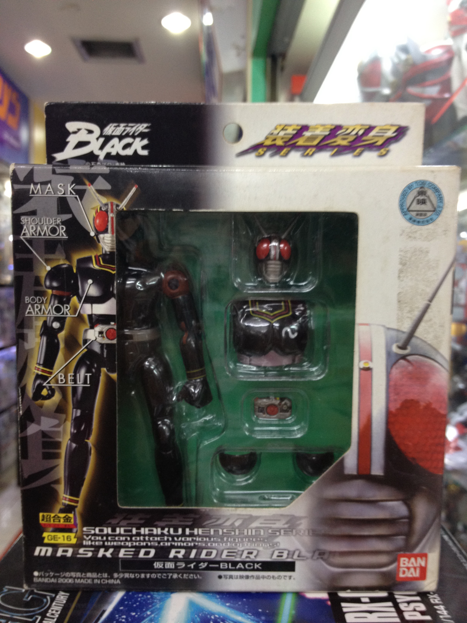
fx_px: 630
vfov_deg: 52.6
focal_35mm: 35
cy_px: 312
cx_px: 234
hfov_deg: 40.7
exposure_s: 1/20
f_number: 2.4
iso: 125
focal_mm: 4.28
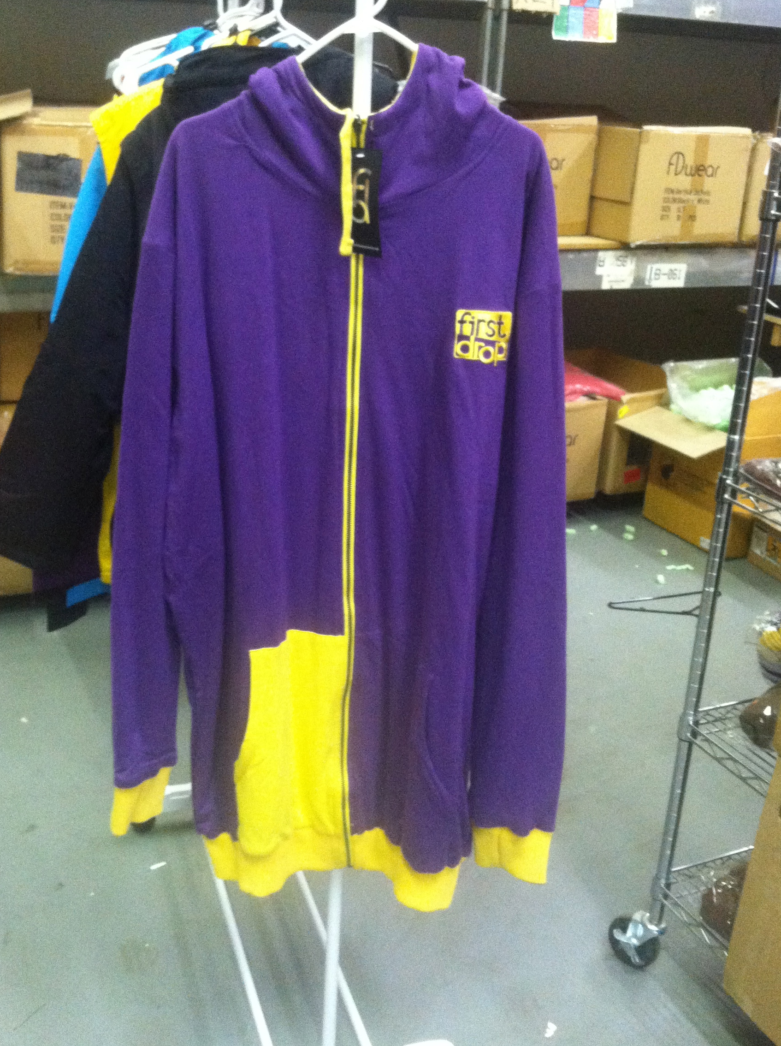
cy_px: 493
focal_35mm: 40
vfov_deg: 46.8
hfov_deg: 35.8
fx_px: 1206
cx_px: 341
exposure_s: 1/15
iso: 500
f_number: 2.8
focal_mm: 3.85
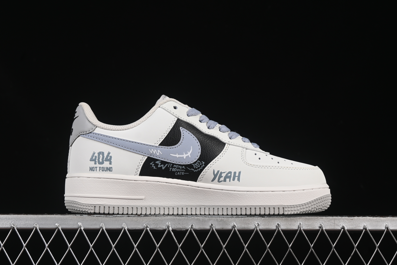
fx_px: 827
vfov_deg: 18.2
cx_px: 198
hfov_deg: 27.0
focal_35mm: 75
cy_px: 132
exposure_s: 1/80
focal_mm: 50
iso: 160
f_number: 8
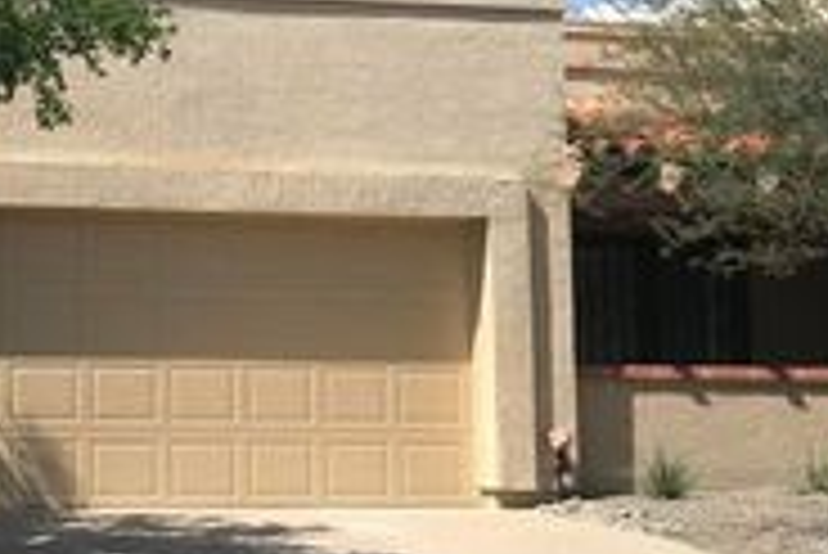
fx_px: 1818
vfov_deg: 17.3
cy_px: 187
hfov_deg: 24.5
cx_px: 0
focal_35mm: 79
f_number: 1.8
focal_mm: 3.99
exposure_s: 1/2457
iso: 20
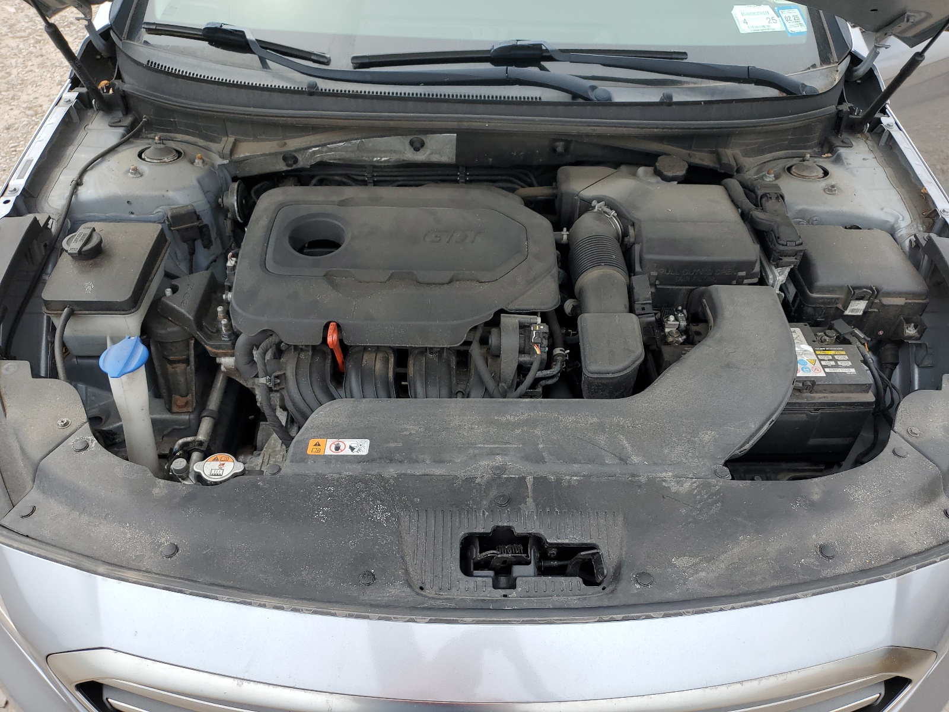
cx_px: 474
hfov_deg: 67.3
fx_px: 713
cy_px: 356
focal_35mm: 26
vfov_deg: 53.1
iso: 50
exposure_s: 1/1000
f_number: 1.5
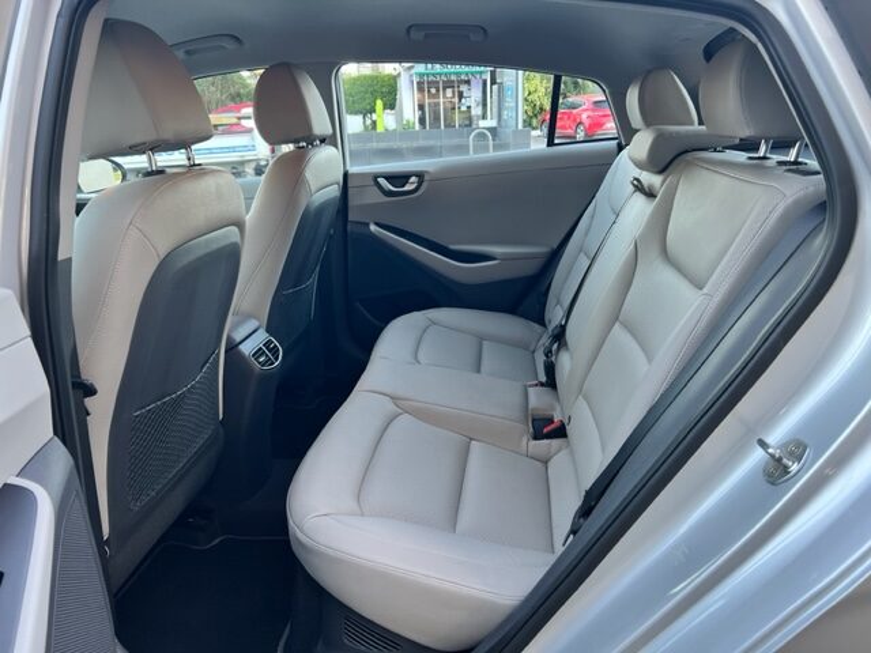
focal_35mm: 26
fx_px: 654
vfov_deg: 53.1
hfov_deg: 67.3
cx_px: 436
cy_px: 326
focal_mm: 5.7
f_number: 1.5
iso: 125
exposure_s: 1/103
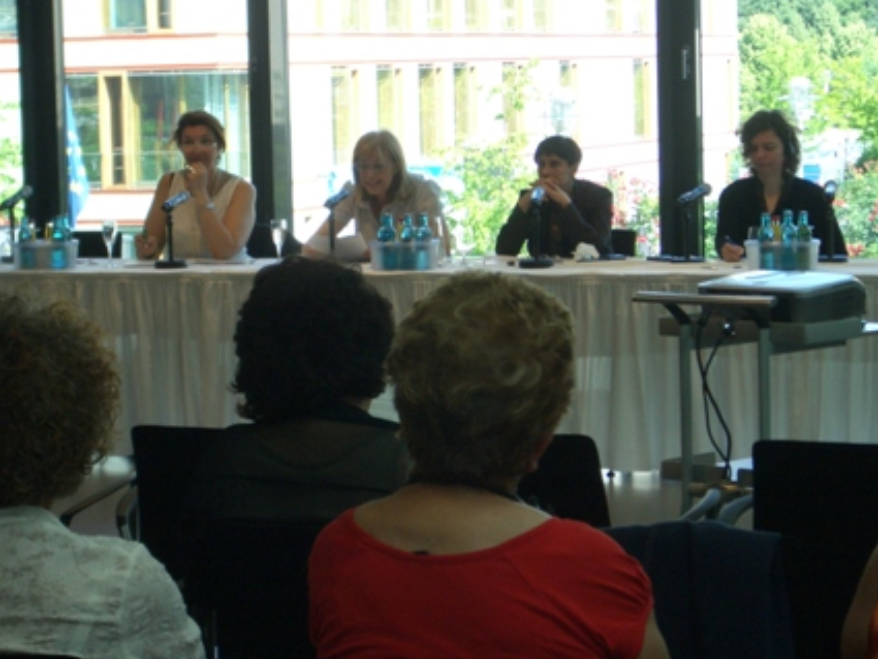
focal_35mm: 114
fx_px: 2892
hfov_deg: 17.3
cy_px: 331
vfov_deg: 13.0
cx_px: 437
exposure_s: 1/100
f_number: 4.8
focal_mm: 17.4
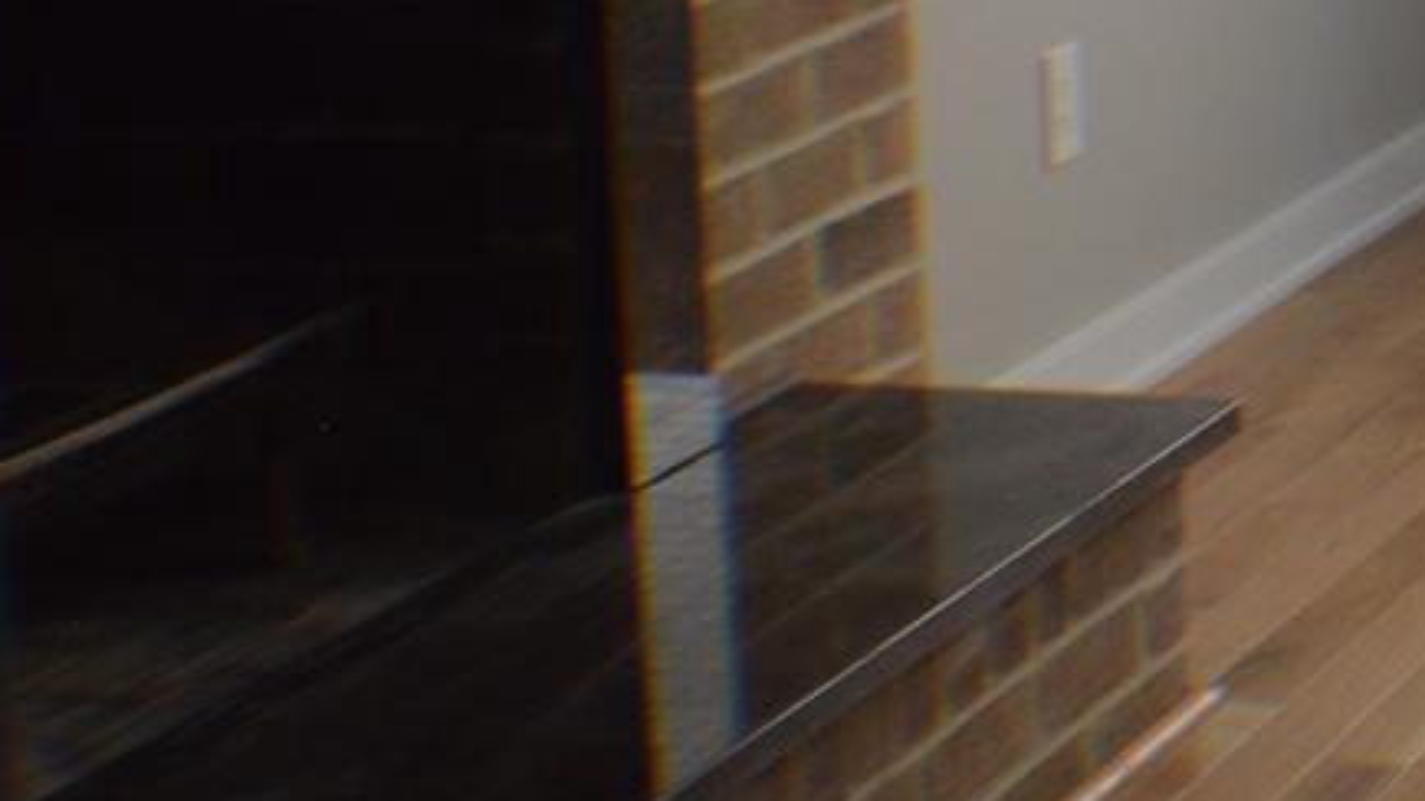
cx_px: 3021
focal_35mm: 163
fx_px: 6158
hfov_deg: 11.6
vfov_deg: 7.3
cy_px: -507
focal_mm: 22
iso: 400
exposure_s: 1/100
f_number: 5
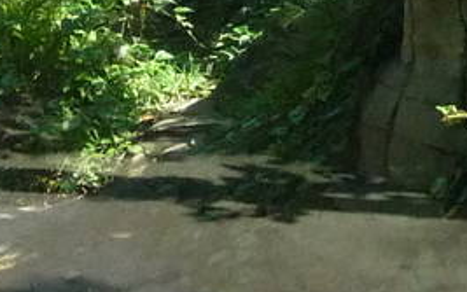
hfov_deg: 11.6
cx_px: -26
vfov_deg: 7.2
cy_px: -206
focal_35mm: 178
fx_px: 2266
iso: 400
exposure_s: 1/500
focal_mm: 4.7
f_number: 3.3
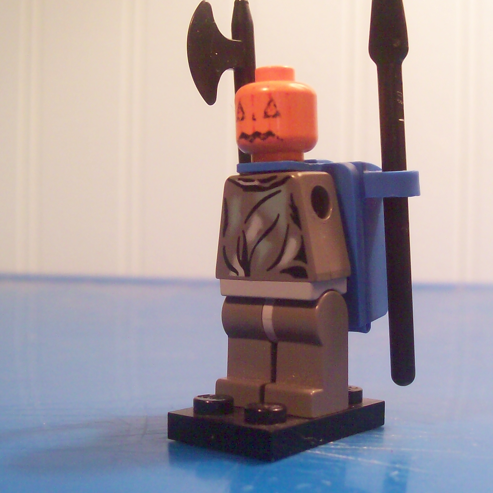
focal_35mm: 52
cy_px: 212
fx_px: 838
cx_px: 317
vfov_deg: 32.7
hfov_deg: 32.6
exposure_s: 1/19.4
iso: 140
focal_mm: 6
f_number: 2.7
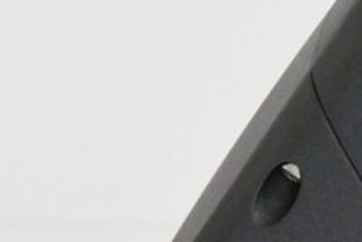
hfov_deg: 2.2
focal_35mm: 928
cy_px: 254
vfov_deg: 1.5
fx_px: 9342
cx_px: 429
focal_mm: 200
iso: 16000
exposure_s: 1/80
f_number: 14
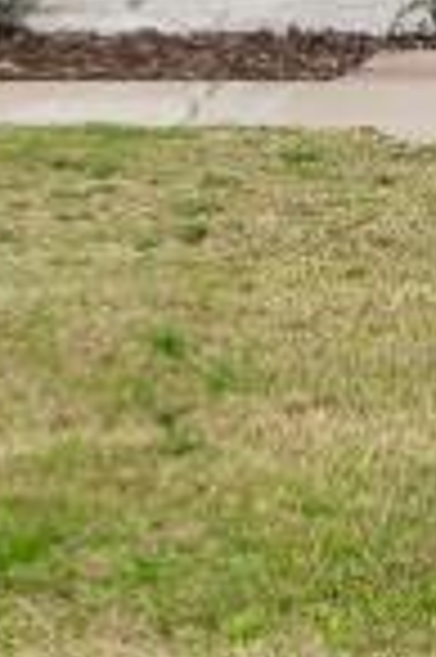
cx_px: 939
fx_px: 2622
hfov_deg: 8.8
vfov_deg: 13.3
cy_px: -400
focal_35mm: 144
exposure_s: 1/160
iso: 250
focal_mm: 14
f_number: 9
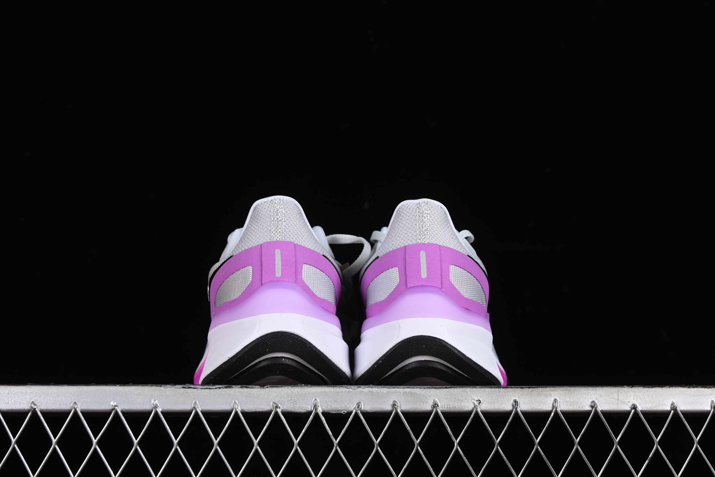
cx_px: 358
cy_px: 238
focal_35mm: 75
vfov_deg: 18.2
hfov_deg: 27.0
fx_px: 1489
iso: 160
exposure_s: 1/80
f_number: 8
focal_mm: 50
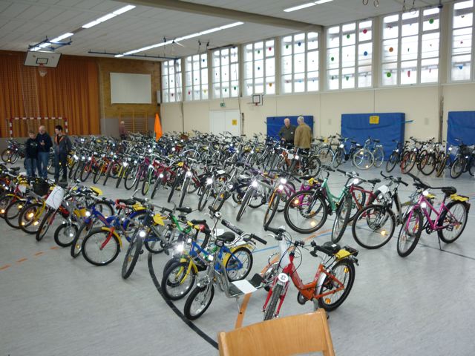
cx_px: 238
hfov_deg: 55.4
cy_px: 178
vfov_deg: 42.9
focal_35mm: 33
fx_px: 453
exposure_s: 1/30
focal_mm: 5.5
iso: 125
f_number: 2.8
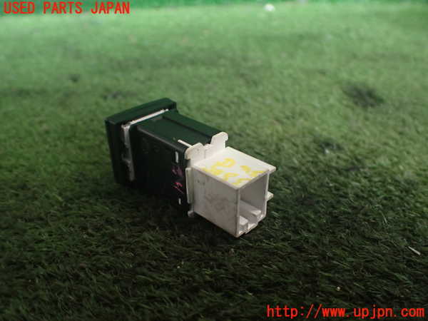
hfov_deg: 60.0
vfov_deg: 46.8
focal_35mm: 30
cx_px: 214
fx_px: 371
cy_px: 160
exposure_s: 1/125
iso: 500
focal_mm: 5.4
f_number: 2.3
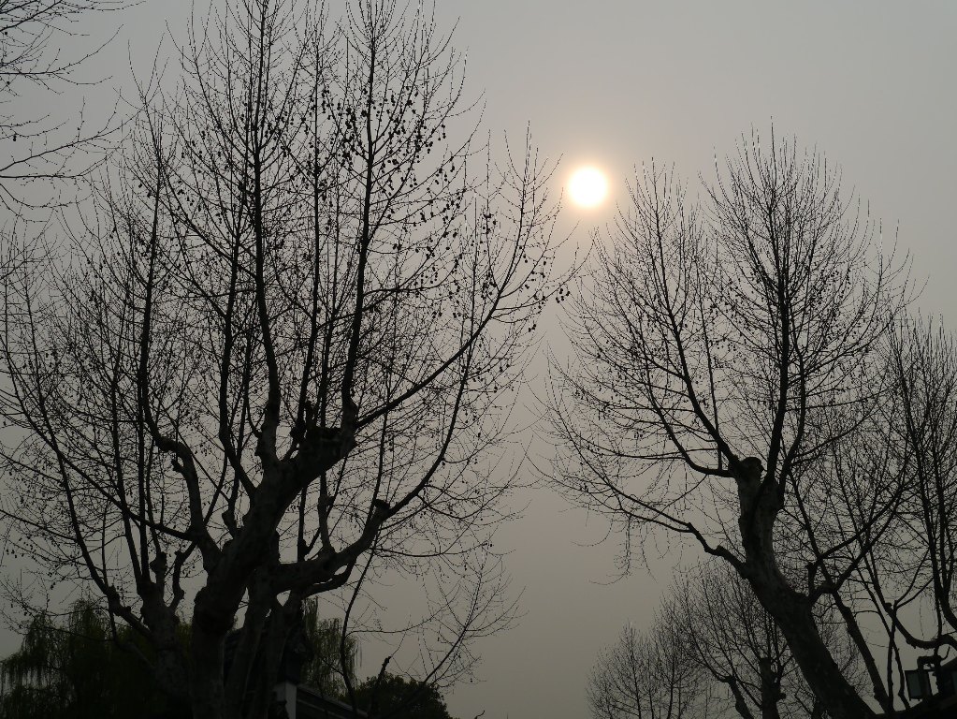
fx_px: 1217
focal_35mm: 44
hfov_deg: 42.9
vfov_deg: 32.9
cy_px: 360
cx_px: 478
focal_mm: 22
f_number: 9
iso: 160
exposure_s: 1/400
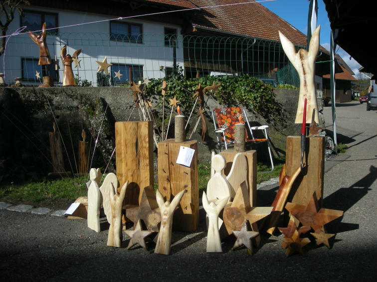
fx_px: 381
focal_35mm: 35
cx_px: 188
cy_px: 141
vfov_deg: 40.7
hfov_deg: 52.6
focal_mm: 5.7
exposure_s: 1/305
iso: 50
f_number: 5.7
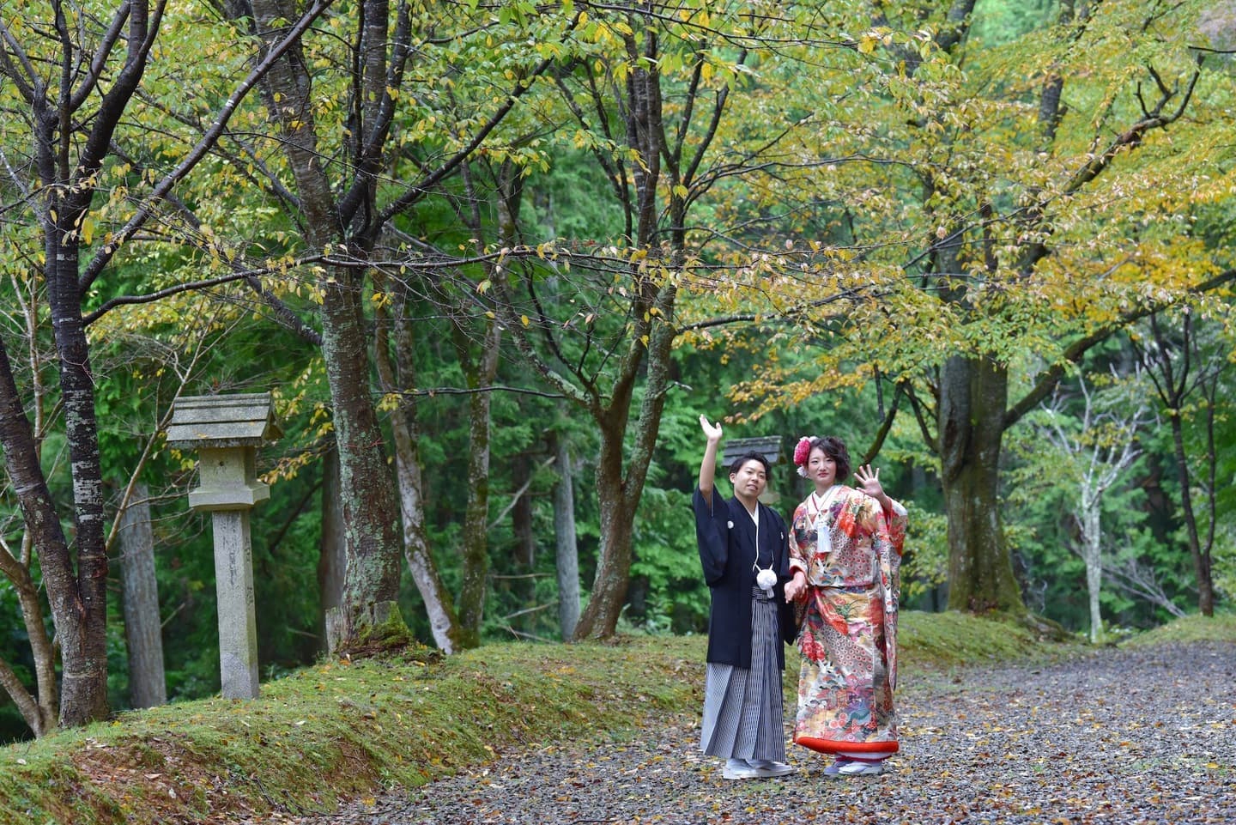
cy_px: 412
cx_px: 618
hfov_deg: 15.2
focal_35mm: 135
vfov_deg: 10.2
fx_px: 4636
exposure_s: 1/250
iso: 2000
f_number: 5.6
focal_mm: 135
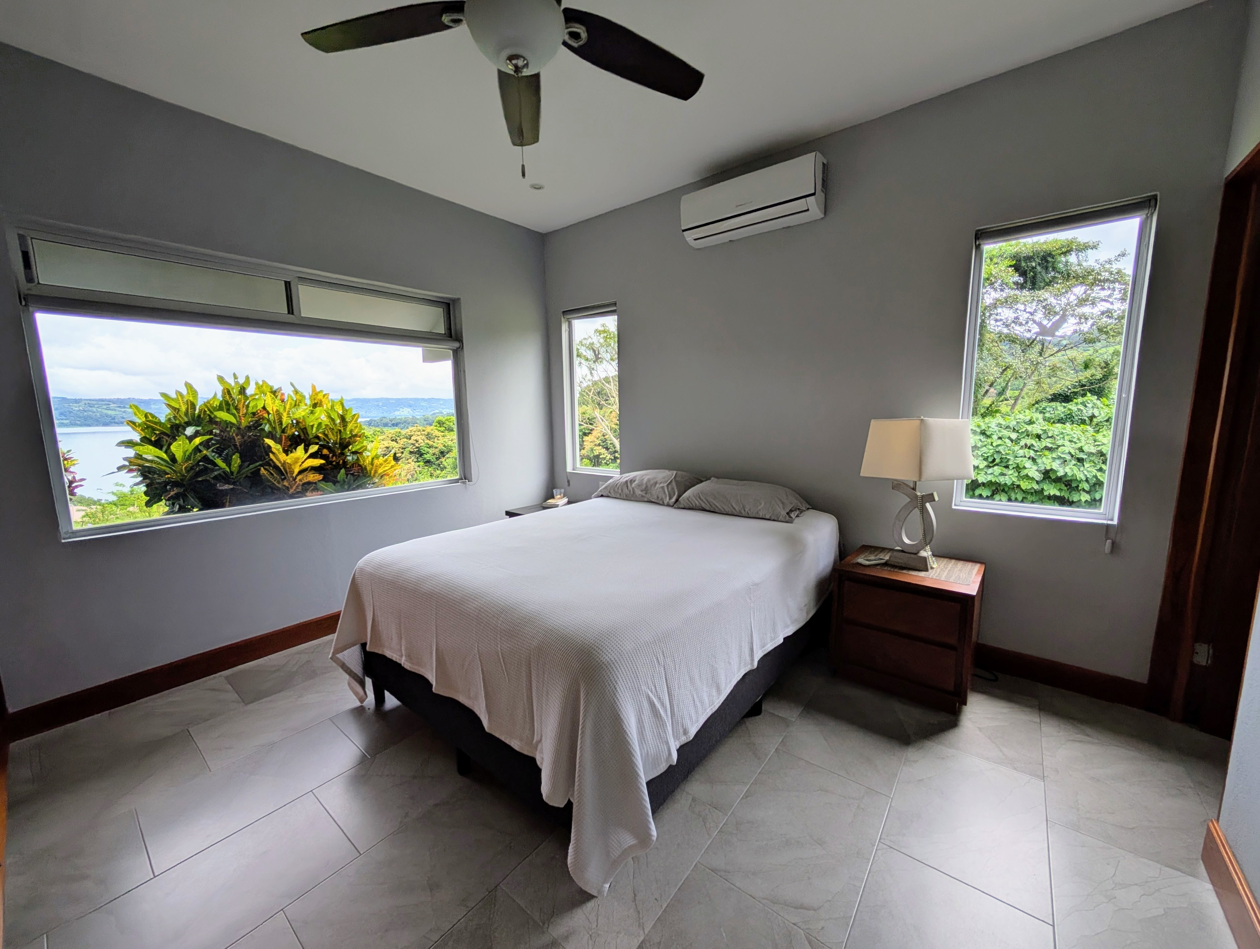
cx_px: 630
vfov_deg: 94.6
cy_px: 474
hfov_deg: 110.5
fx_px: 437
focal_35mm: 12
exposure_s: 1/1672
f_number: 1.7
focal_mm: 2.02
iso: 58
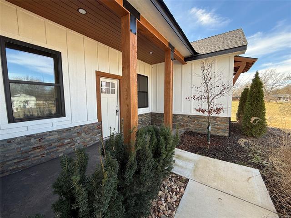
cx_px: 146
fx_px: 118
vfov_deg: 85.7
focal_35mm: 14
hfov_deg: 102.1
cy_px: 109
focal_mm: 2.22
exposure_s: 1/241
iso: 50
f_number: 2.2
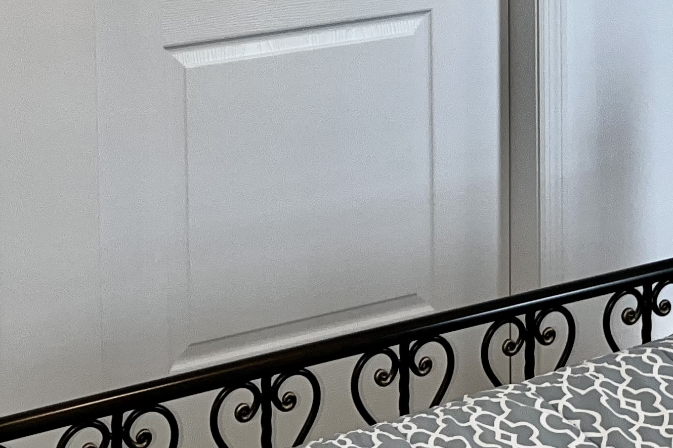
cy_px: -247
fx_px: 1532
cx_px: 301
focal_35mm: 82
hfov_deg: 24.8
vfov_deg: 15.2
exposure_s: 1/120
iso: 64
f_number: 1.6
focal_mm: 5.1
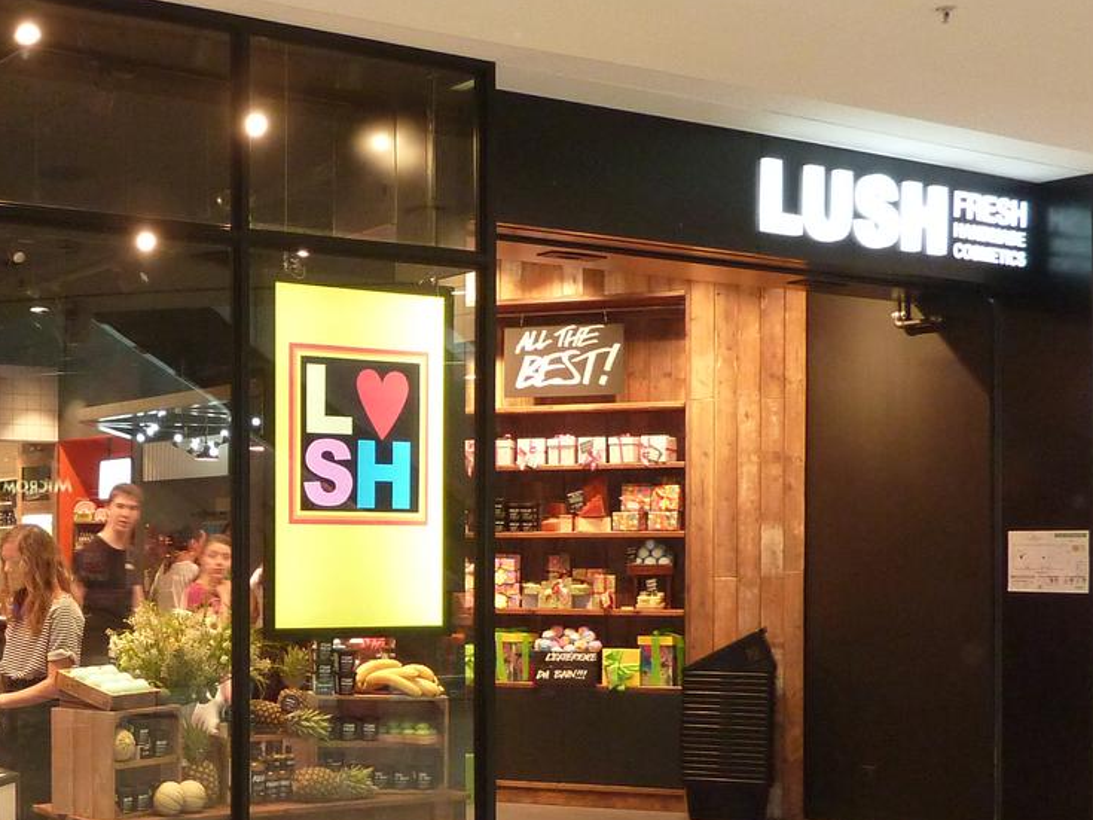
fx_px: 1610
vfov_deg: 28.3
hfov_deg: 35.3
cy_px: 560
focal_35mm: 51
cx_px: 110
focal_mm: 4.1
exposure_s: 1/30
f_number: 3.3
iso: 320
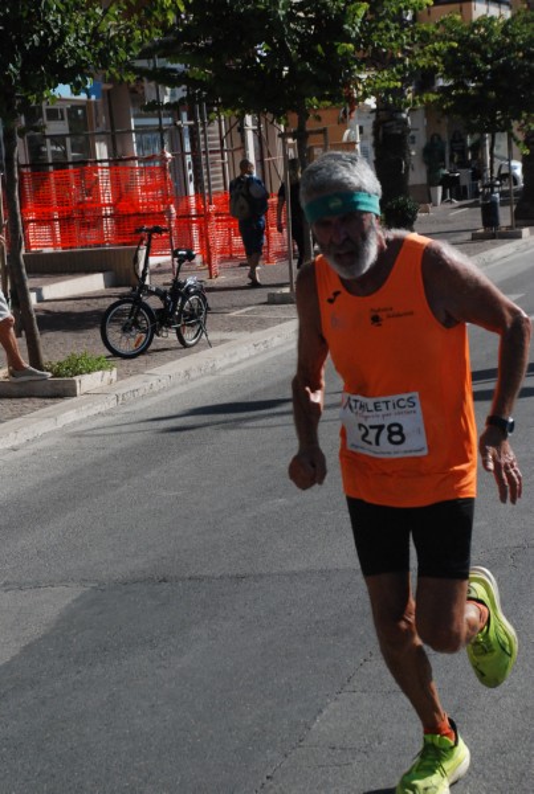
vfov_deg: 20.6
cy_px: 397
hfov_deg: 13.9
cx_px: 267
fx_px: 2191
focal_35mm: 99
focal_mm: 66
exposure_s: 1/2000
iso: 1000
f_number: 8
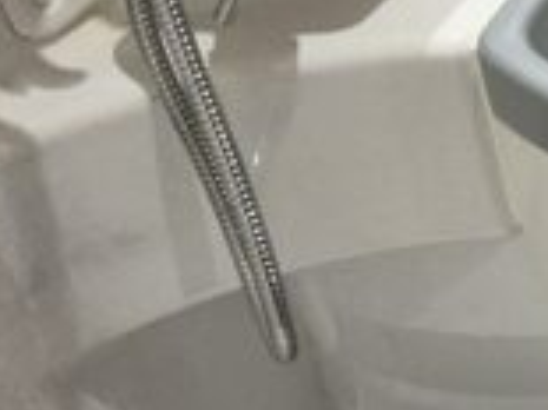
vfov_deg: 17.1
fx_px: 1360
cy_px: 191
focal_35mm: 86
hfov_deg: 18.2
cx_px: 976
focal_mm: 2.2
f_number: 2.2
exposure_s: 1/50
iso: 800
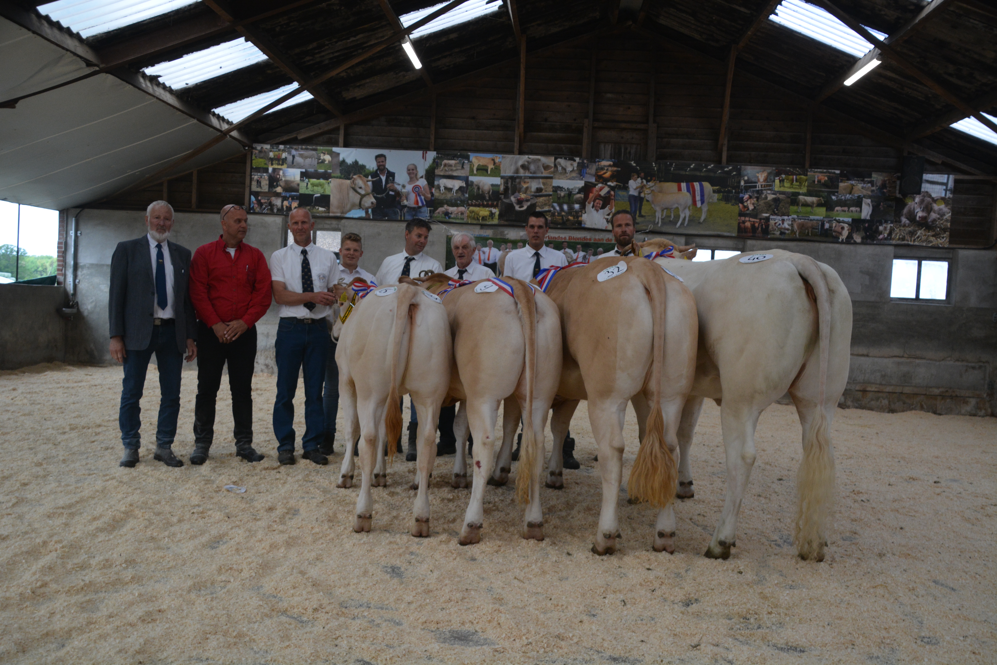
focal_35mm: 34
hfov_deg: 55.1
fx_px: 955
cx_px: 498
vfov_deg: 38.4
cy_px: 332
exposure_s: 1/1000
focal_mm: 23
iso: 800
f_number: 4
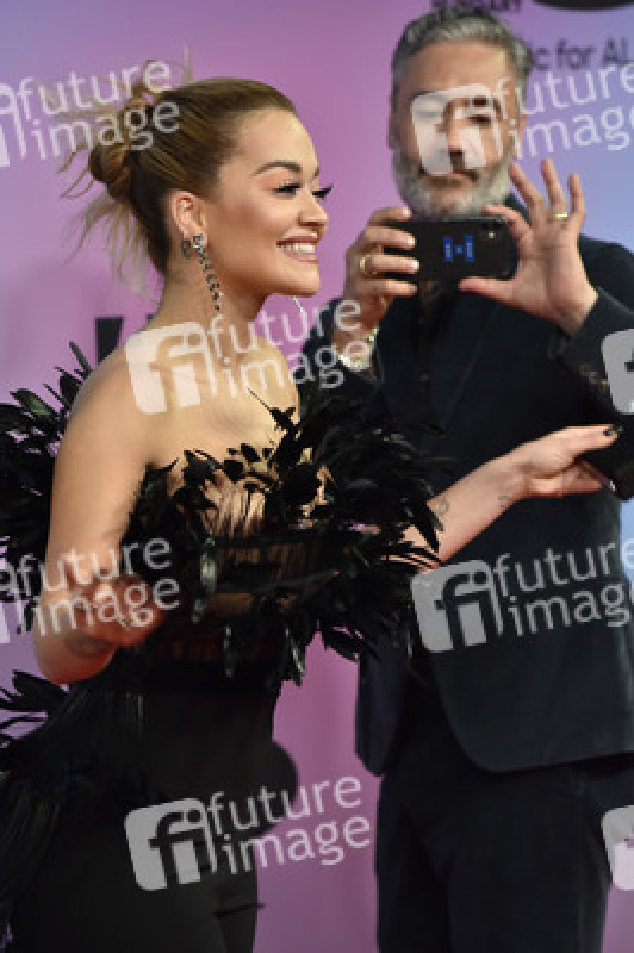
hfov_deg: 6.9
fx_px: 5292
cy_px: 476
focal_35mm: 200
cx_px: 317
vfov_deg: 10.3
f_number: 5.6
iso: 2000
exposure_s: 1/200
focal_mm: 200
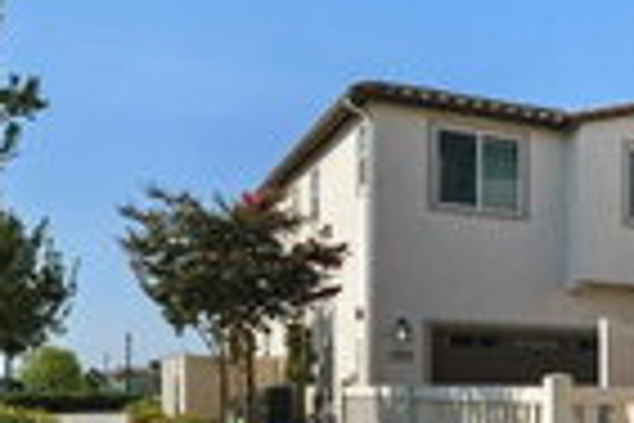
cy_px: 94
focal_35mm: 51
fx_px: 898
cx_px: 773
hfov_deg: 31.9
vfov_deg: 26.1
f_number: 8
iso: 320
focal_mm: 10
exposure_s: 1/250
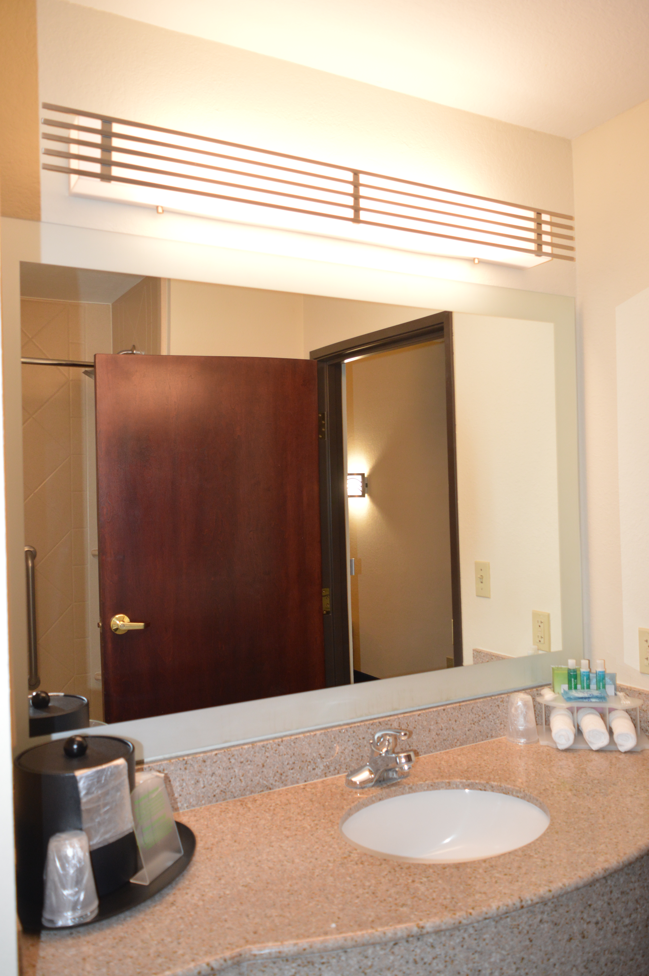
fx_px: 731
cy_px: 488
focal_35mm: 27
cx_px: 324
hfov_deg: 47.8
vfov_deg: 67.4
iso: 560
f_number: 3.5
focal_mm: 18
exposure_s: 1/60
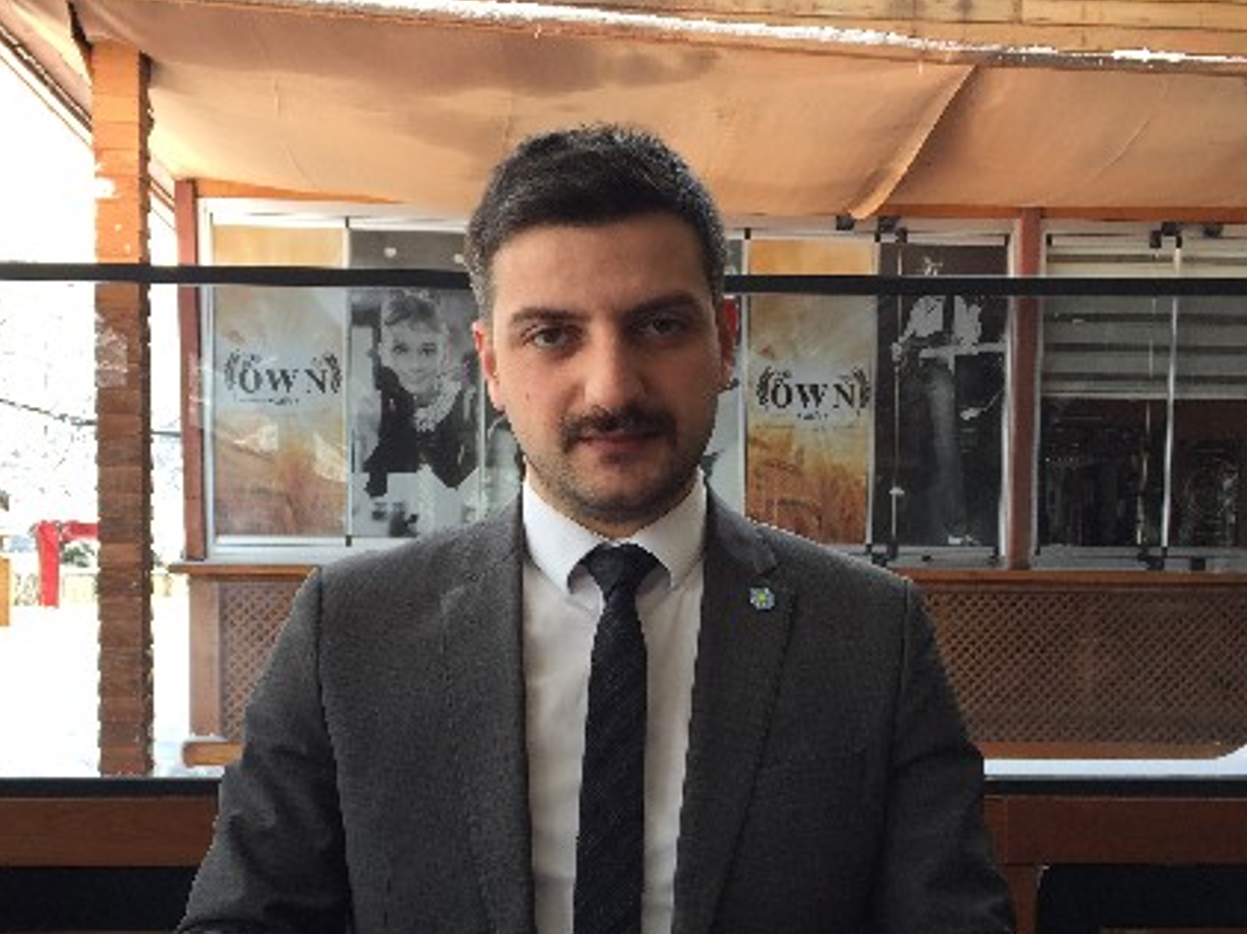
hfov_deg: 41.3
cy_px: 721
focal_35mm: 46
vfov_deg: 30.8
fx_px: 1656
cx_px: 626
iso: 32
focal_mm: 4.15
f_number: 2.2
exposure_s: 1/194
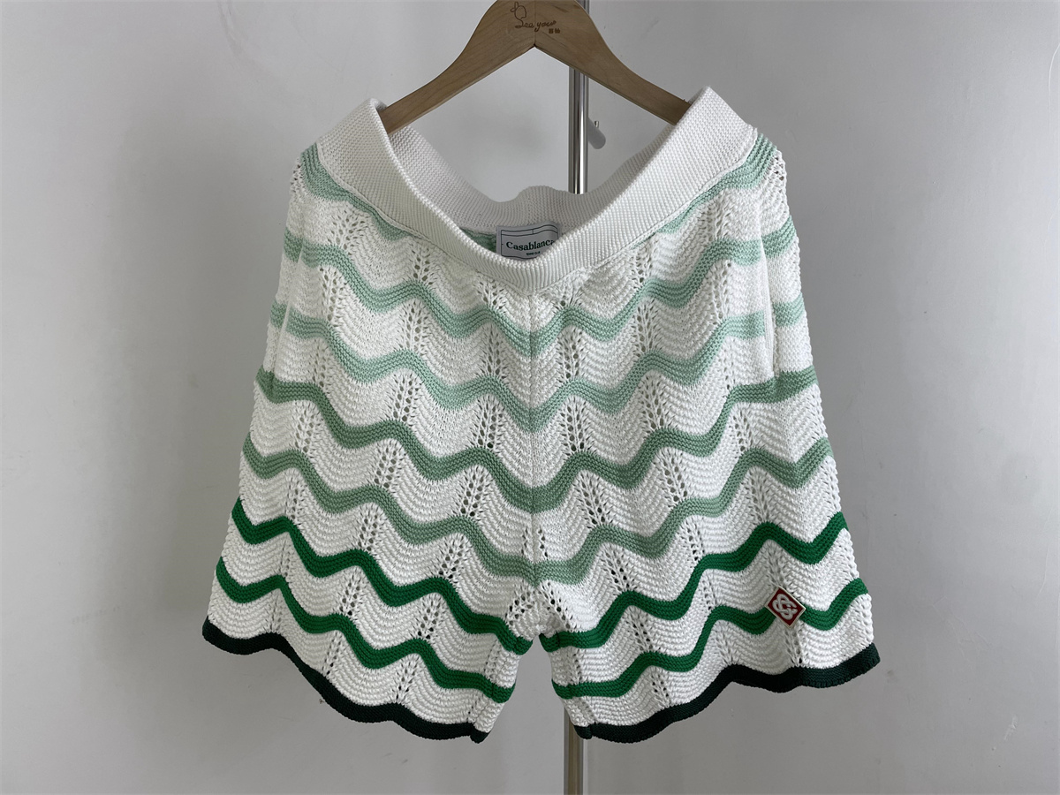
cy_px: 398
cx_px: 530
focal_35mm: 26
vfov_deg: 53.1
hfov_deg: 67.3
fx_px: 796
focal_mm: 4.2
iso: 32
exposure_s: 1/265
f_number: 1.6
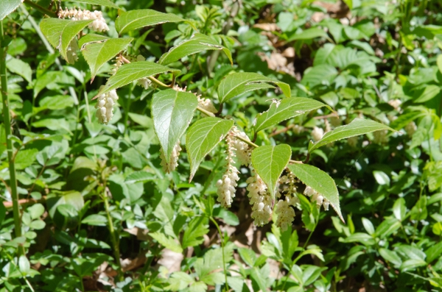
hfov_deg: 13.1
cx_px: 221
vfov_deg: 8.7
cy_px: 146
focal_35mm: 158
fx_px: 1929
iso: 800
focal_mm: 105
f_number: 22
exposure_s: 1/180
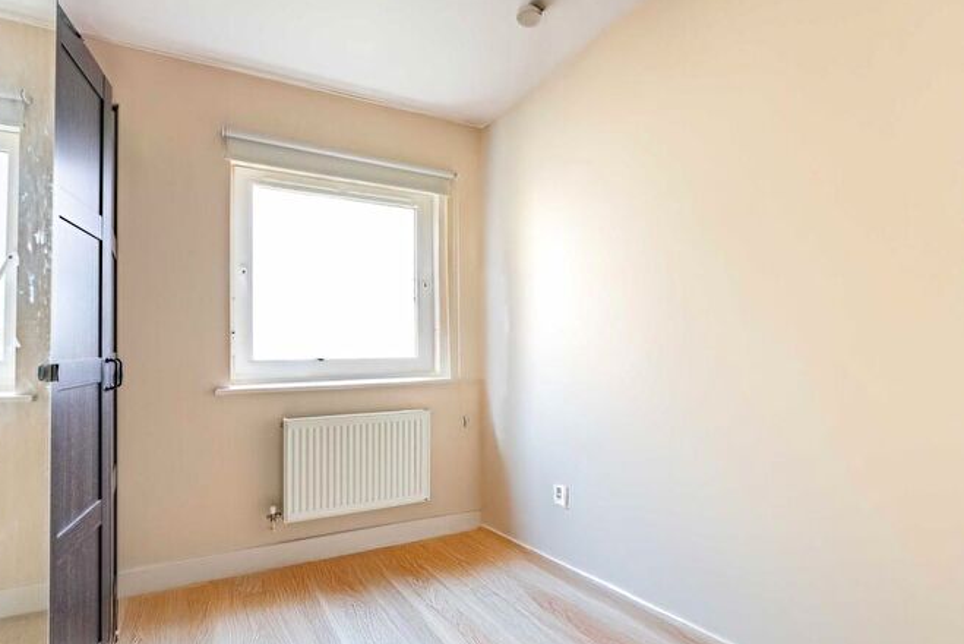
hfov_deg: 93.2
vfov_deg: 70.5
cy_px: 335
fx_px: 455
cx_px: 467
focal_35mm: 17
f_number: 8
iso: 1000
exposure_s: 1/1250
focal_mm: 16
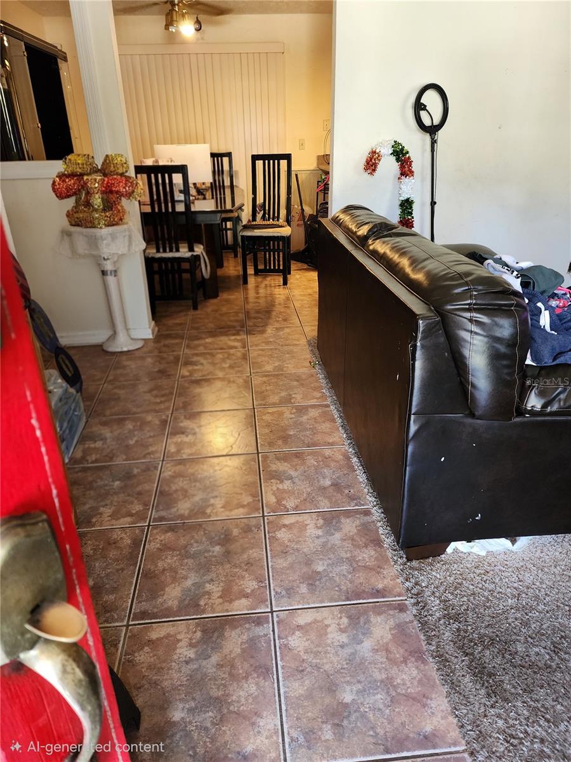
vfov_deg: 73.9
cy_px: 381
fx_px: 506
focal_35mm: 23
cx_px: 286
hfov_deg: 58.9
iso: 640
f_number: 1.8
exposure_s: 1/60.2
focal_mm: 6.4
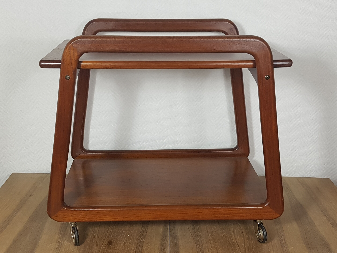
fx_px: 253
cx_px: 168
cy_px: 126
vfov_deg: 53.1
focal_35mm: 26
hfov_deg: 67.3
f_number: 1.7
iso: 80
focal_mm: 4.2
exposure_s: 1/50
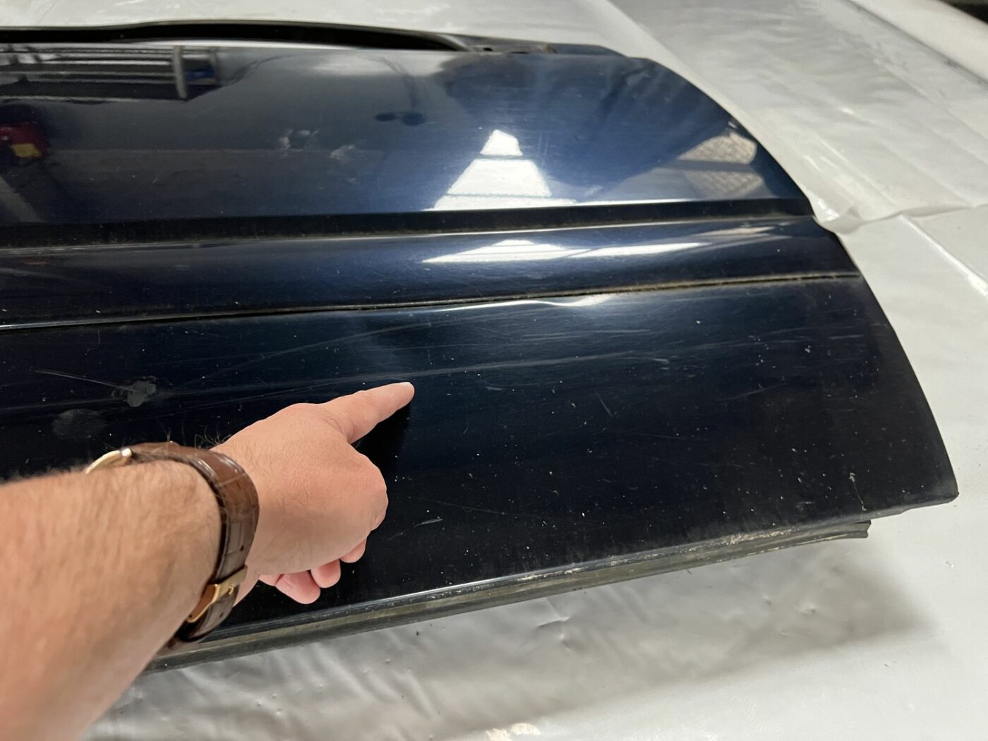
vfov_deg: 53.1
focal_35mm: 26
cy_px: 370
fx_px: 742
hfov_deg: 67.3
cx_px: 494
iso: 500
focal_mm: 5.7
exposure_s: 1/46
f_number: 1.5
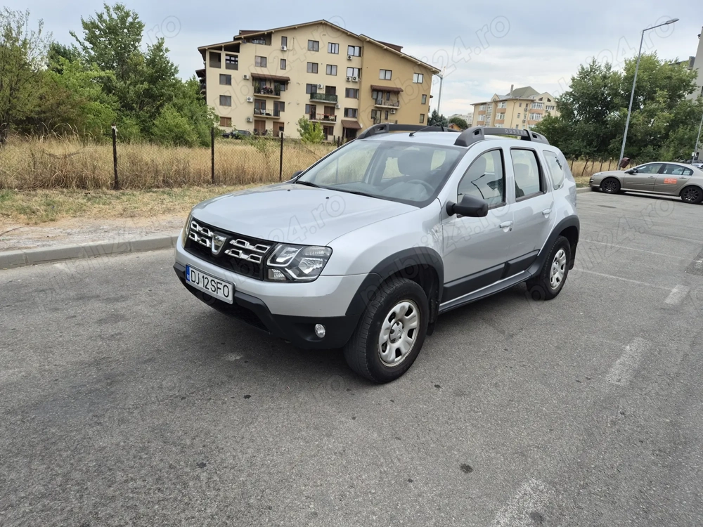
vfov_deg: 58.9
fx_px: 467
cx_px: 352
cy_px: 264
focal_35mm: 23
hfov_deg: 73.9
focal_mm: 5.4
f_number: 1.8
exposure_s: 1/662
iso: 25
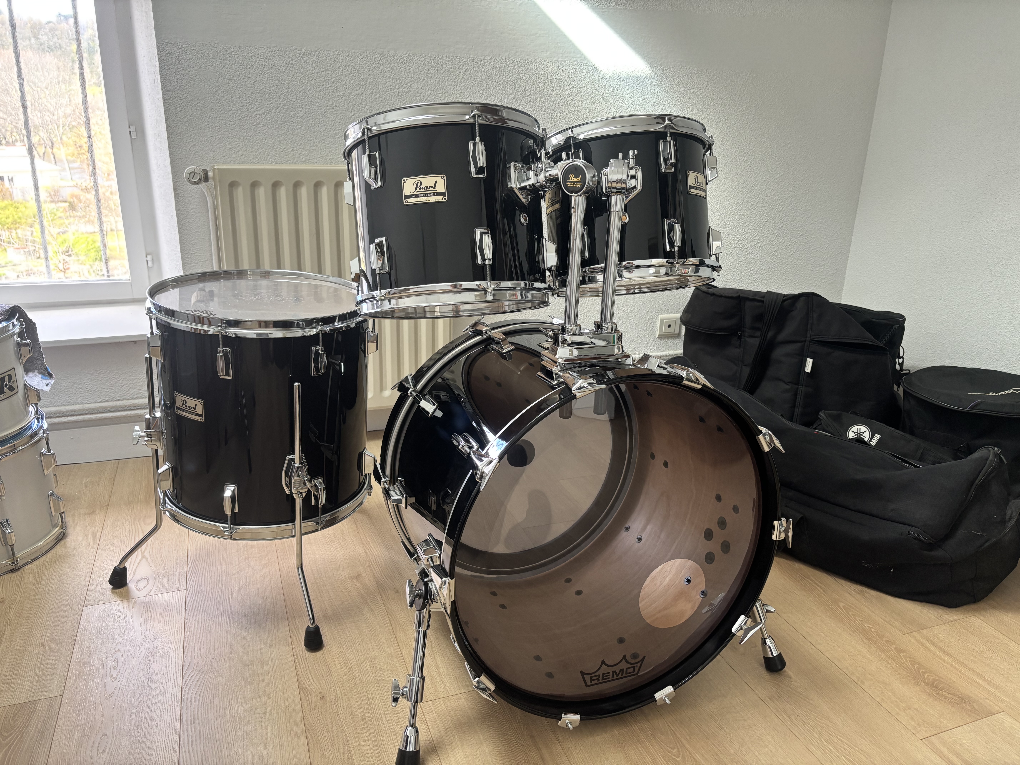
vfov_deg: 53.1
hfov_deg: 67.3
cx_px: 510
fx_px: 766
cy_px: 382
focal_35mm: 26
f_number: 1.6
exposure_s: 1/77
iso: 125
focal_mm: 5.96
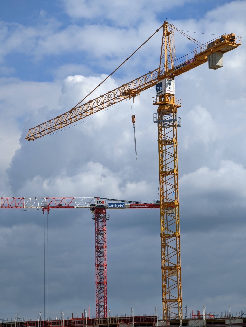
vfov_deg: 18.9
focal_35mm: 104
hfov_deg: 14.3
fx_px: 983
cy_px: 164
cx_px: 123
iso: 31
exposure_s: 1/606
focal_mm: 19
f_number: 3.5
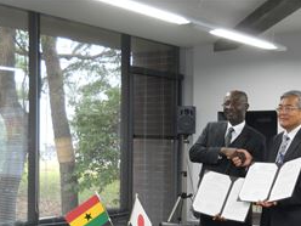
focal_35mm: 66
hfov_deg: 29.0
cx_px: 216
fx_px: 574
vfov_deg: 22.0
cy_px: 180
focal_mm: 6.72
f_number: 3.1
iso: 160
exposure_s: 1/30
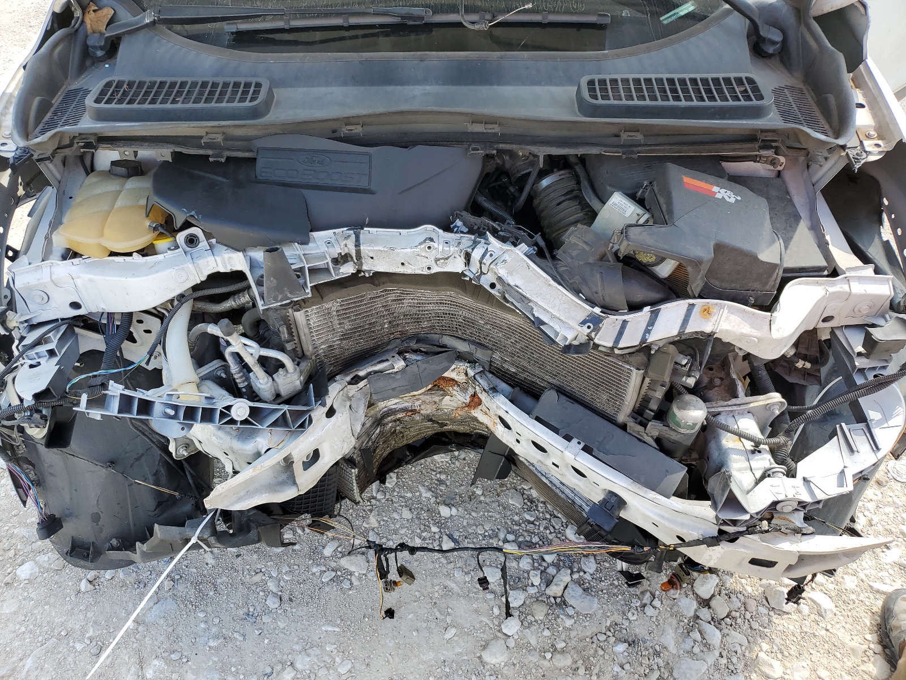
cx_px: 453
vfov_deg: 53.1
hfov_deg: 67.3
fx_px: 680
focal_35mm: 26
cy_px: 340
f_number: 1.5
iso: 50
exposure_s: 1/556
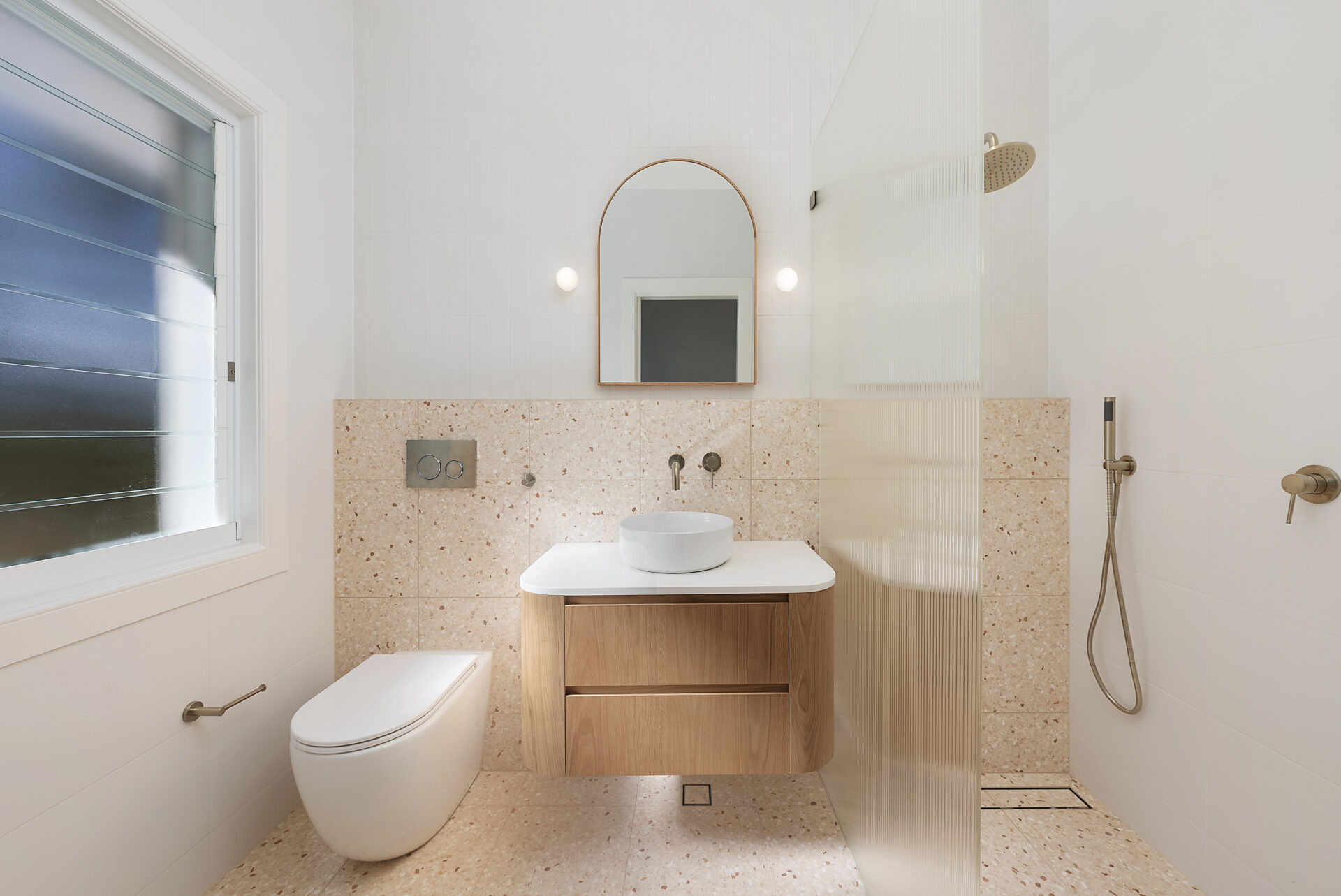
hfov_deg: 108.3
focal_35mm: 13
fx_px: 485
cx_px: 670
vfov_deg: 85.5
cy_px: 448
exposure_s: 1/30
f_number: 10
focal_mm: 13
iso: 250
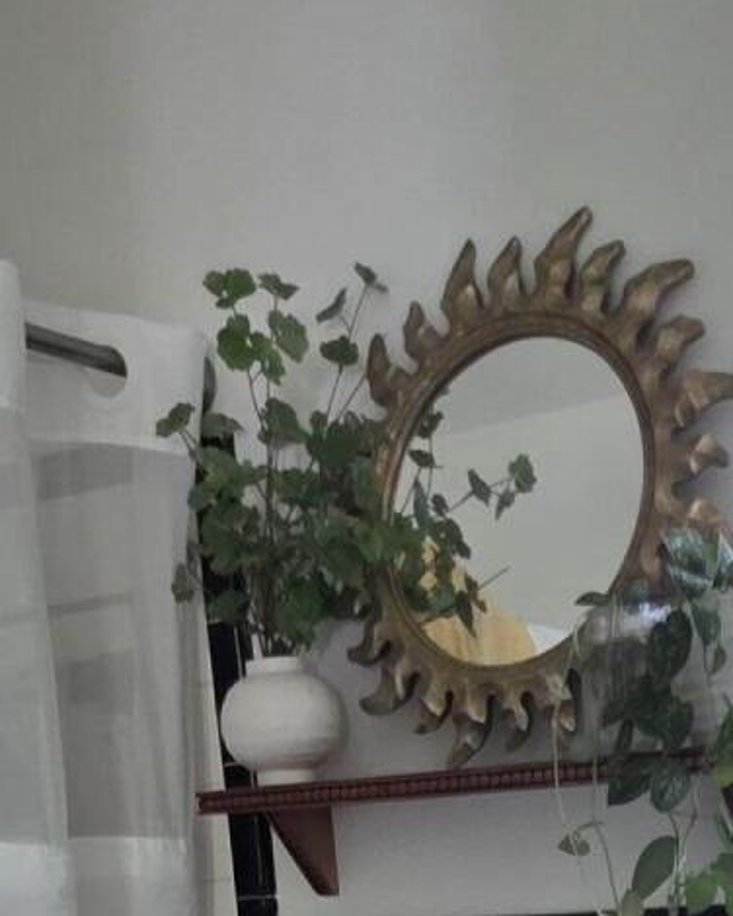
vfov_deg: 24.5
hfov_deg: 28.1
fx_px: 1464
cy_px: 1464
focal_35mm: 54
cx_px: 386
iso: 200
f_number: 1.9
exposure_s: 1/60
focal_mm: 2.2
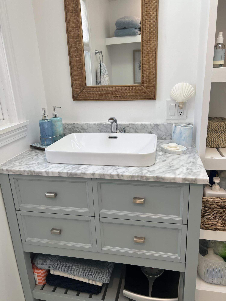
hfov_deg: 53.1
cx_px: 113
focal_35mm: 26
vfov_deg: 67.3
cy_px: 150
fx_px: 226
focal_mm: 5.7
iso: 40
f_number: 1.5
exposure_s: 1/121
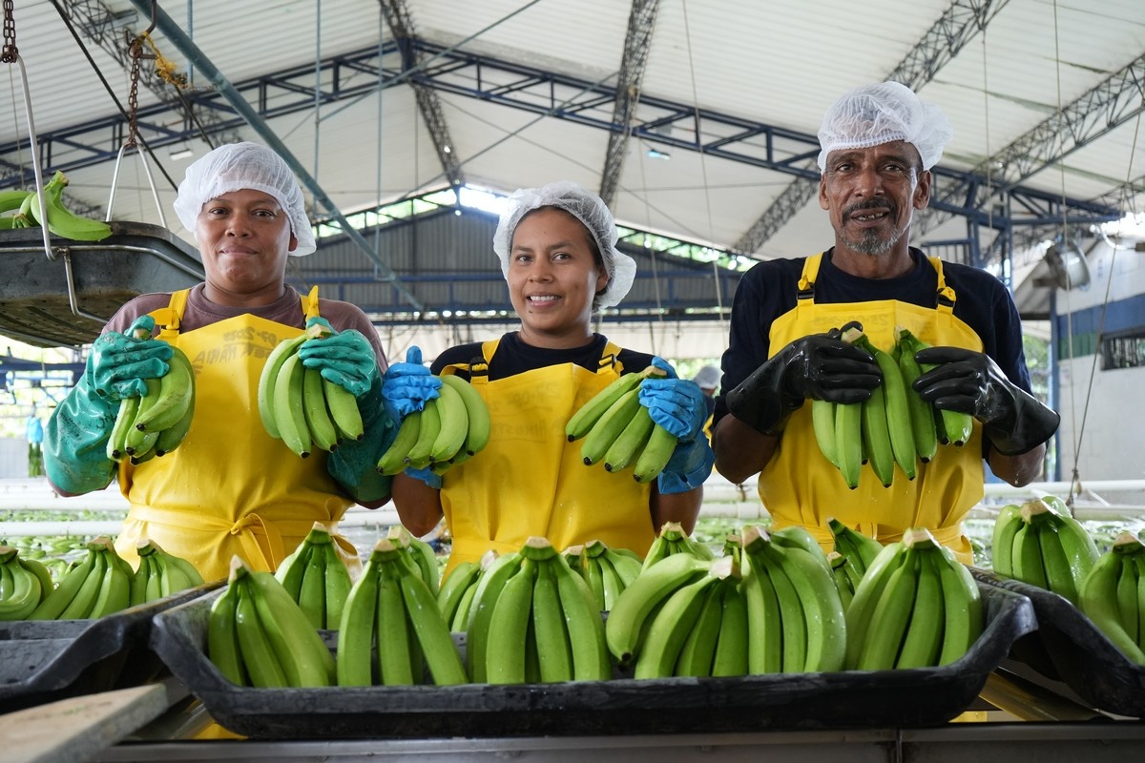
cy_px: 382
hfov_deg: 43.6
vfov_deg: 29.9
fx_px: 1431
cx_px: 572
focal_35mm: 45
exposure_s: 1/100
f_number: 5.6
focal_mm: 45
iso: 2500
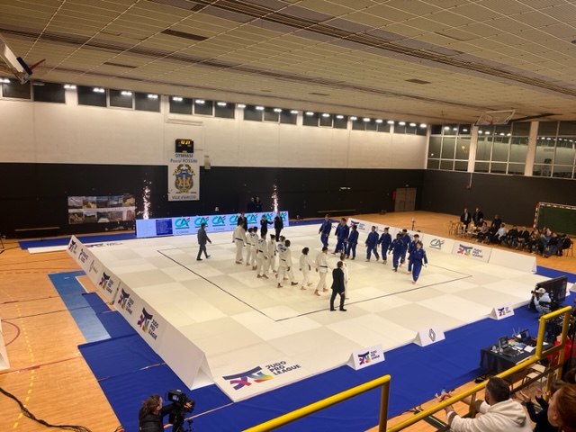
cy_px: 216
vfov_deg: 53.1
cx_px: 288
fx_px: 433
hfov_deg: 67.3
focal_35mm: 26
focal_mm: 5.1
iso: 40
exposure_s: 1/100
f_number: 1.6
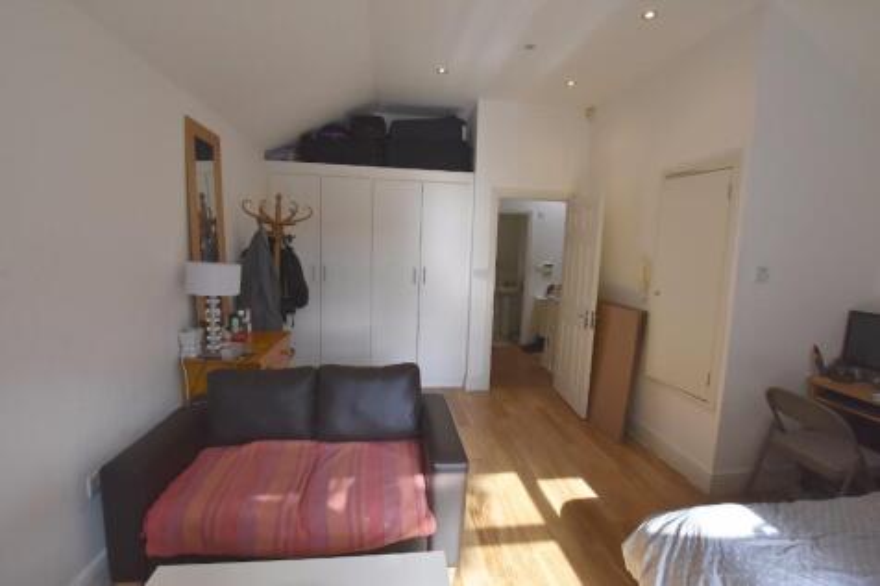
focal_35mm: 15
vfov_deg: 77.3
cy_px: 293
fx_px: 367
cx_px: 440
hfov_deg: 100.4
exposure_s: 1/160
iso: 800
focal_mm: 10
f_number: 6.3
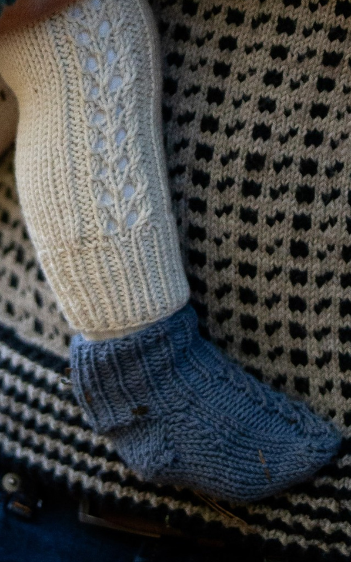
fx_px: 3137
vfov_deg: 9.9
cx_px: 399
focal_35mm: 205
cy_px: -321
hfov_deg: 6.4
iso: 2000
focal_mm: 50
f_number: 1.8
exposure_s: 1/800
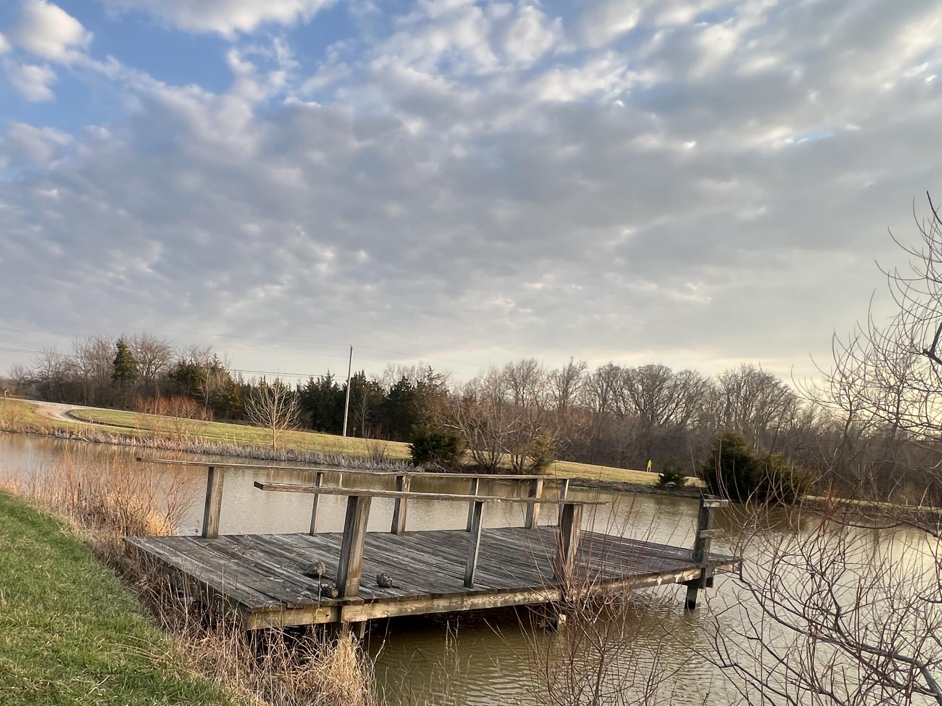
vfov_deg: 57.0
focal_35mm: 23
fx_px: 626
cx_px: 352
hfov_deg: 72.7
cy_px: 493
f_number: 1.8
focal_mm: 1.57
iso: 32
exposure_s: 1/373
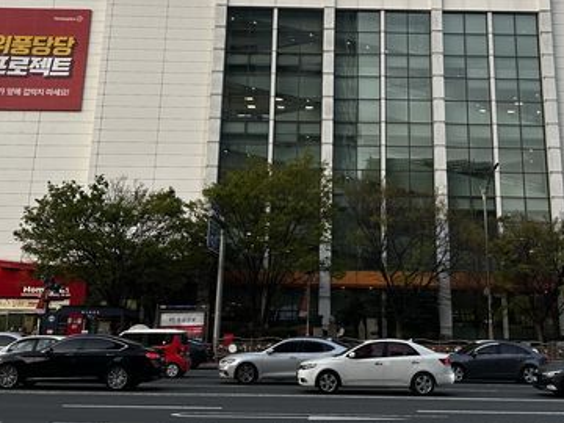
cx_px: 332
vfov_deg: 29.7
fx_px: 782
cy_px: 92
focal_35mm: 48
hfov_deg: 39.5
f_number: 1.78
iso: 80
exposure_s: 1/745
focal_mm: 6.86
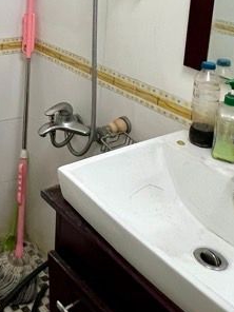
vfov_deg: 37.8
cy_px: 5
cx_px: -3
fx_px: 406
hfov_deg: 29.9
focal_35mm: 45
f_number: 1.8
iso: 160
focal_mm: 1.57
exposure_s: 1/100
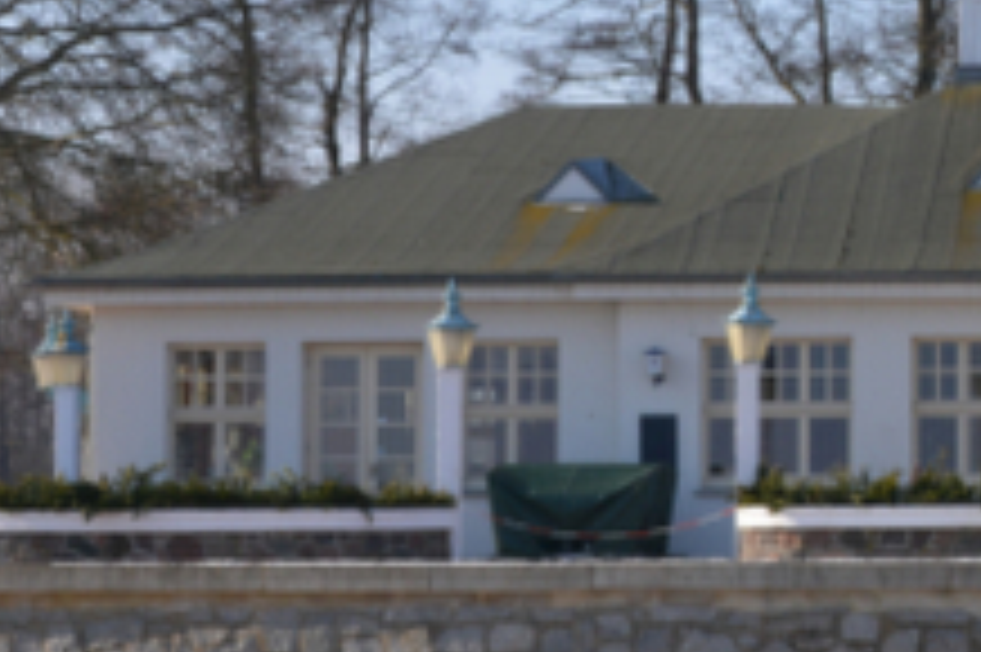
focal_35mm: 182
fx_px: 4948
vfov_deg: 7.5
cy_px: 229
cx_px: 1478
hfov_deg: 10.9
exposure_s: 1/250
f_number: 8
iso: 140
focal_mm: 35
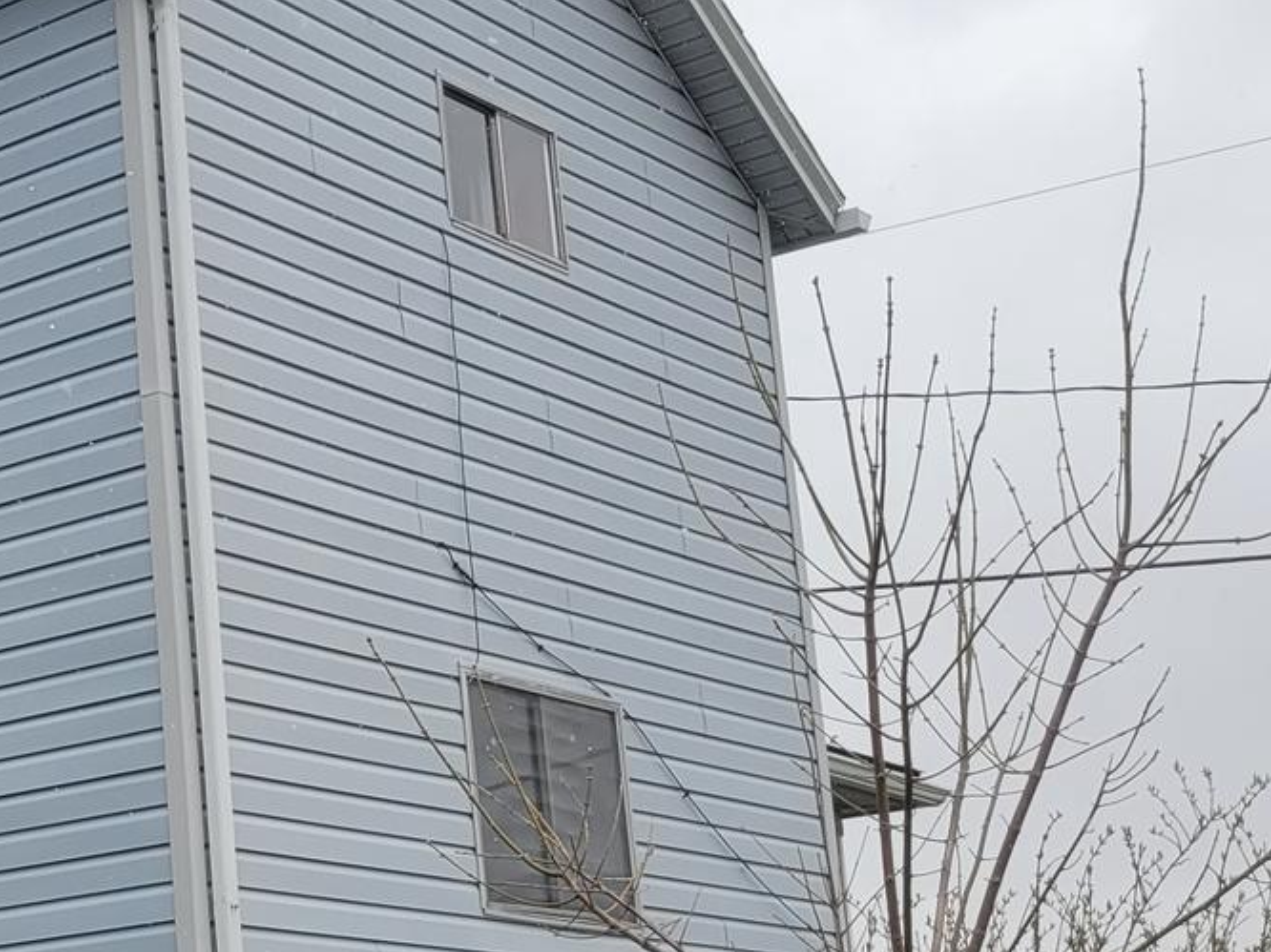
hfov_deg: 22.4
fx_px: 2936
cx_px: -284
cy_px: 847
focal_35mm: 80
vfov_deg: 18.1
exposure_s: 1/1047
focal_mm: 5.4
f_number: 1.8
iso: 40
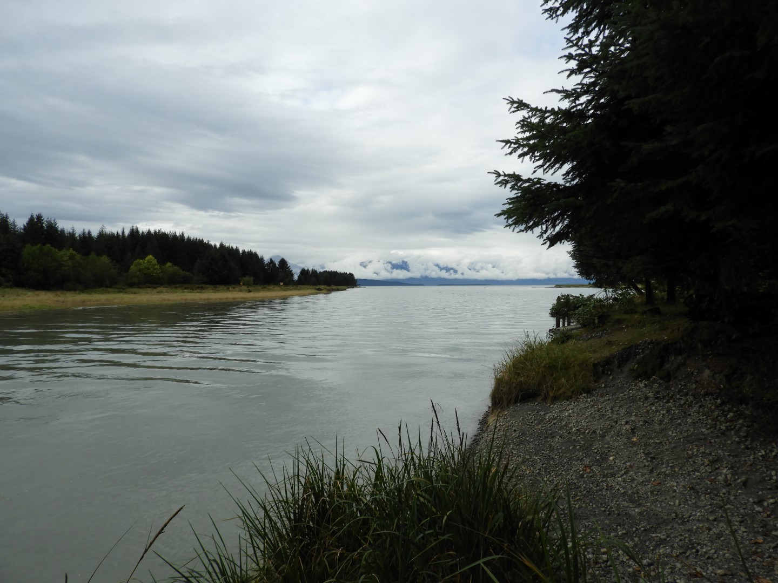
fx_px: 539
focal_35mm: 24
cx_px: 389
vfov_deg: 56.8
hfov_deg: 71.6
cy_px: 292
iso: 100
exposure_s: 1/1250
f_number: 3.3
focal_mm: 4.3
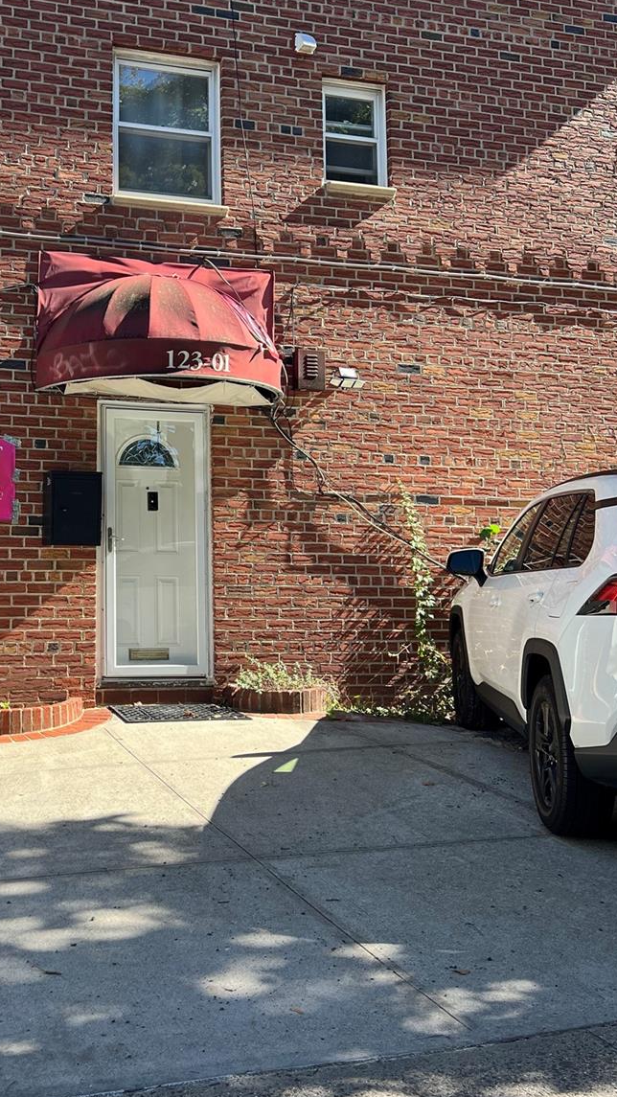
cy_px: 479
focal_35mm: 38
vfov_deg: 52.6
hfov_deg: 30.2
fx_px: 1105
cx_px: 92
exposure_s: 1/1100
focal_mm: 5.7
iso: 50
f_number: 1.5
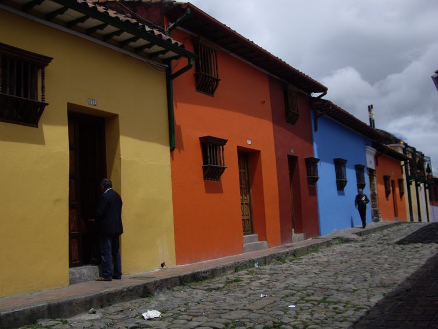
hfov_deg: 49.0
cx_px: 219
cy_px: 164
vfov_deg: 37.7
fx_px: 481
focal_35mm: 38
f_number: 5.6
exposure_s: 1/500
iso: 50
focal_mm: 7.9
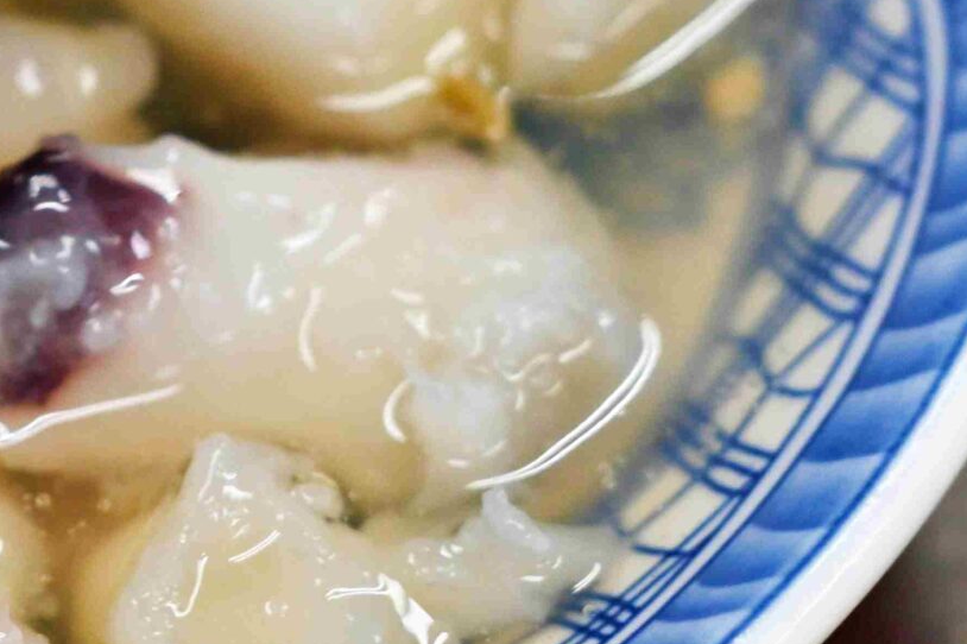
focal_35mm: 236
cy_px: 10
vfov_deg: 5.8
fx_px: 6336
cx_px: -124
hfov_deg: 8.6
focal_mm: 50
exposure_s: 1/200
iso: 640
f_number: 3.2
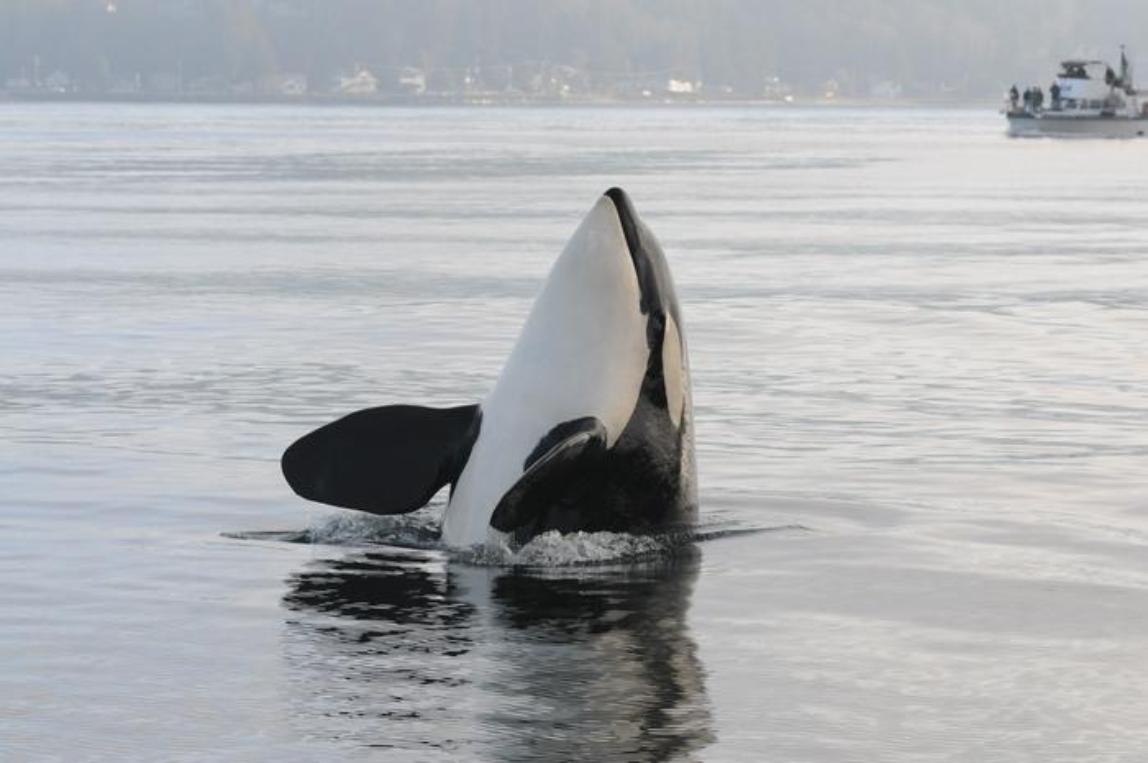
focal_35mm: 168
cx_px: 574
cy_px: 382
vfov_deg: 8.2
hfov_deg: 12.2
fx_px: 5351
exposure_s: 1/1000
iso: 800
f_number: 7.1
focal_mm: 112
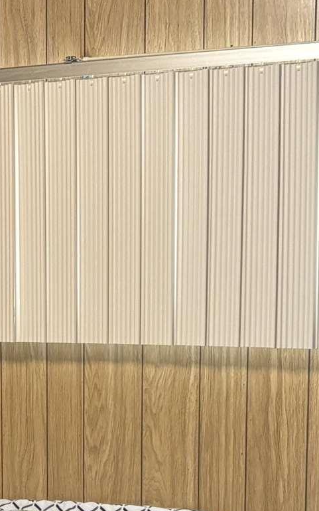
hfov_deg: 11.3
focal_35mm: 110
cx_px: -205
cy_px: 474
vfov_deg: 18.6
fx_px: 1531
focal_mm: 5.96
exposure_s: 1/60
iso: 200
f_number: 1.6
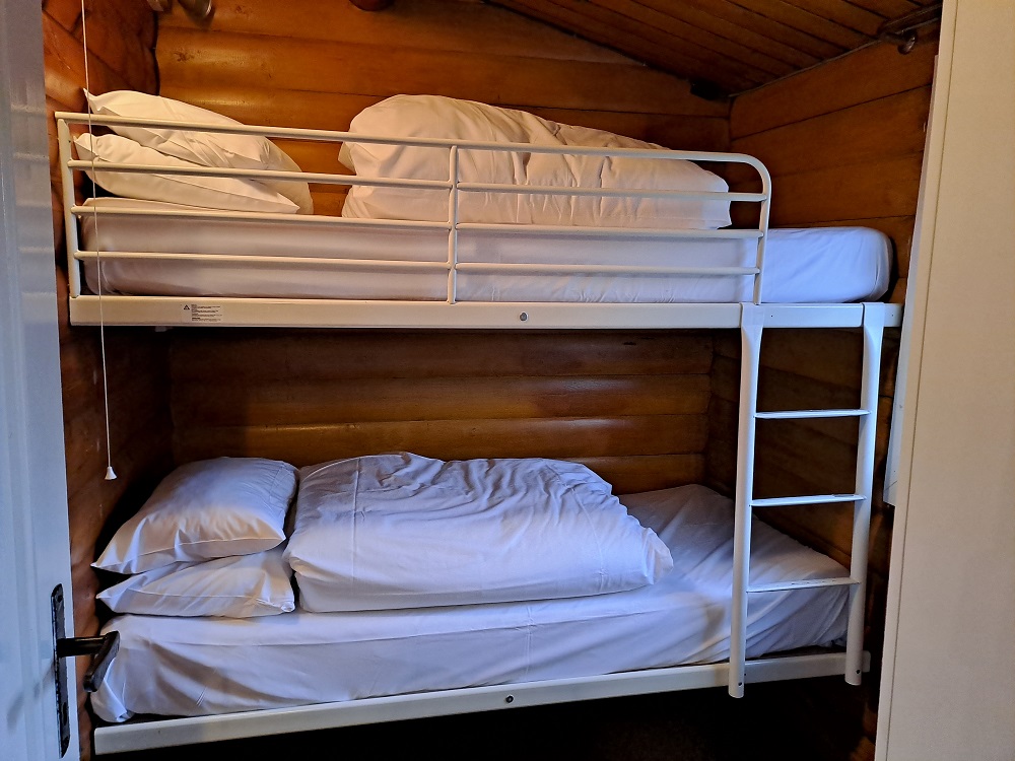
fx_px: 733
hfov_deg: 69.4
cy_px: 380
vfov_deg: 54.9
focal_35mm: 25
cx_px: 508
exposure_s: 1/33
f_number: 1.8
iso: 400
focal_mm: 4.65
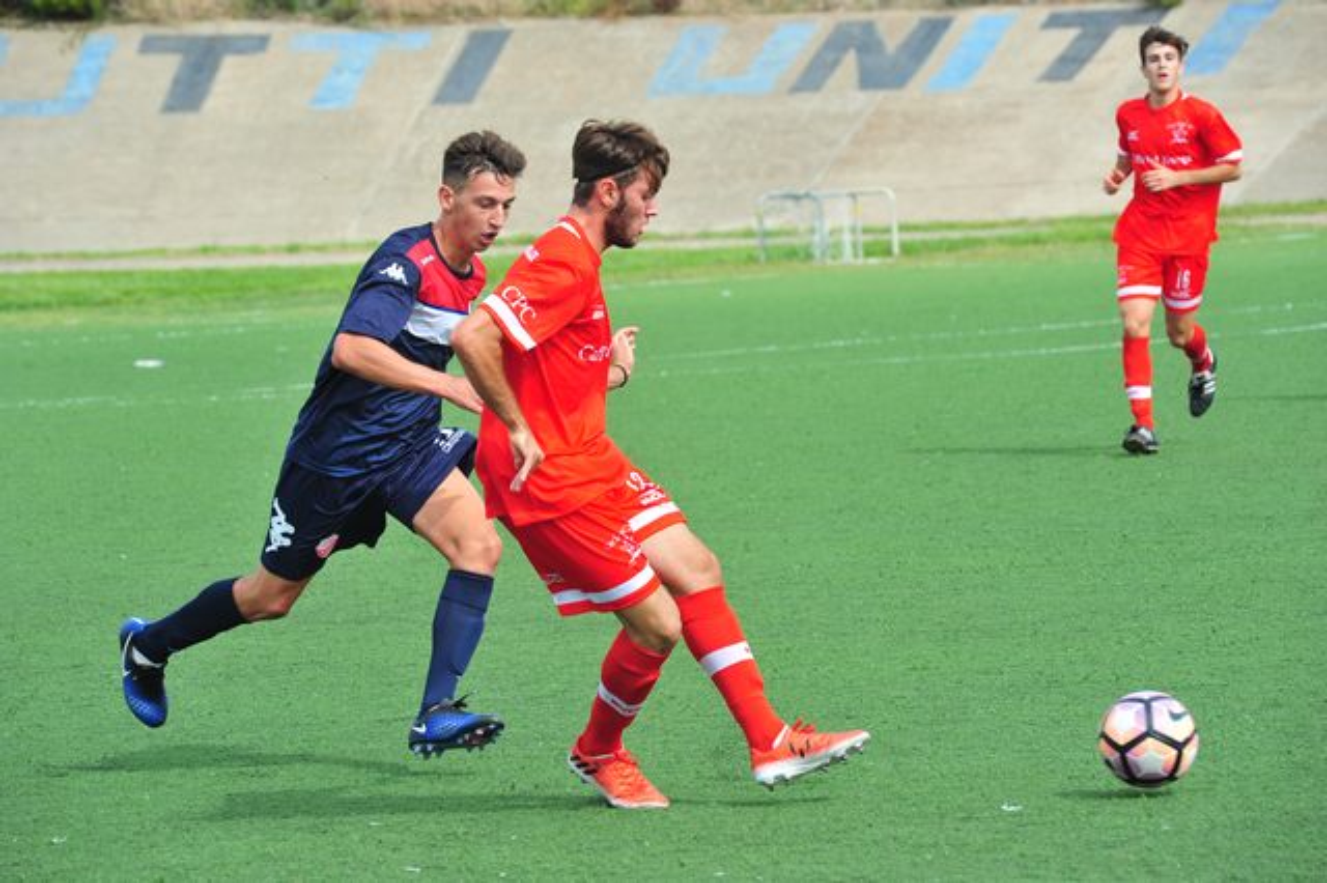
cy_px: 442
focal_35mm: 200
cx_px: 664
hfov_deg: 10.3
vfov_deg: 6.9
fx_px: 7368
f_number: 10
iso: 1000
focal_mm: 200
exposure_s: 1/1250
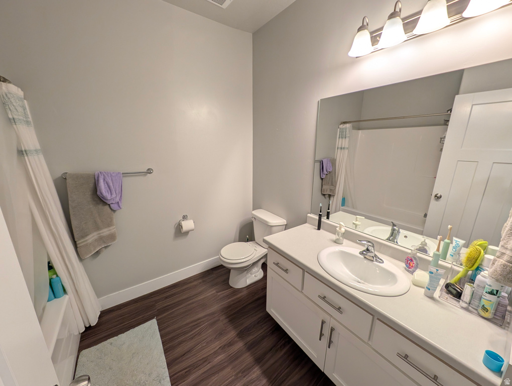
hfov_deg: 110.5
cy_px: 193
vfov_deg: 94.6
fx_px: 178
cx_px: 256
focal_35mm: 12
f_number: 1.95
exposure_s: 1/40
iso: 37
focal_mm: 2.23
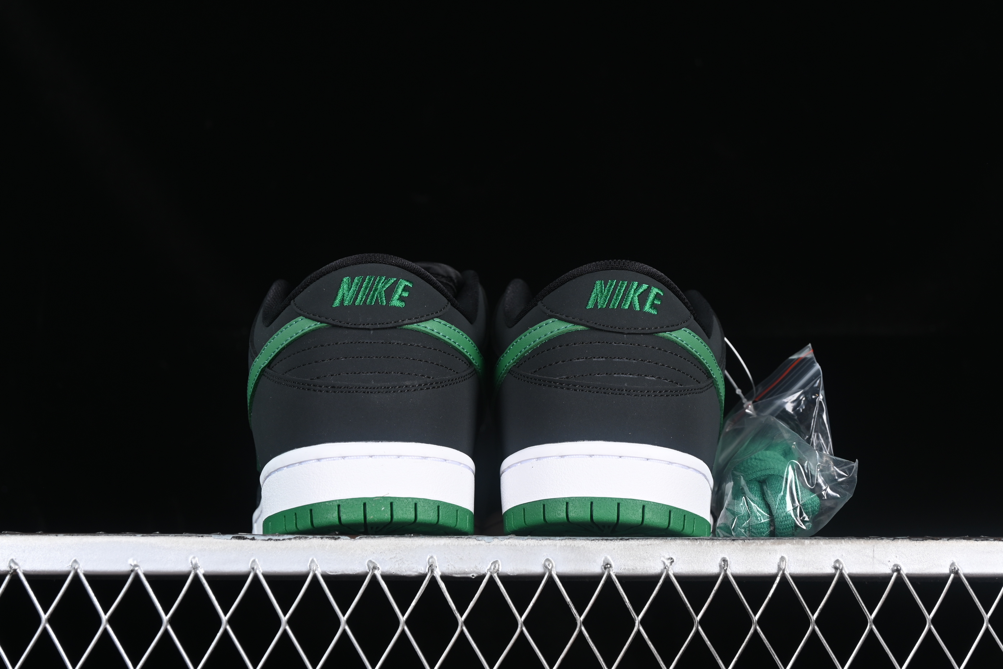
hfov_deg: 27.0
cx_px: 502
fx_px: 2089
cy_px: 334
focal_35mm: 75
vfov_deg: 18.2
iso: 160
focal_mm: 50
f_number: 6.3
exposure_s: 1/60
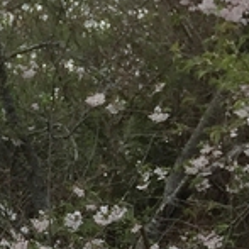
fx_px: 1449
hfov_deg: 8.1
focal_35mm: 178
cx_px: -545
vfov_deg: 9.7
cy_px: 254
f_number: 2.2
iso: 32
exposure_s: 1/590
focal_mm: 4.15
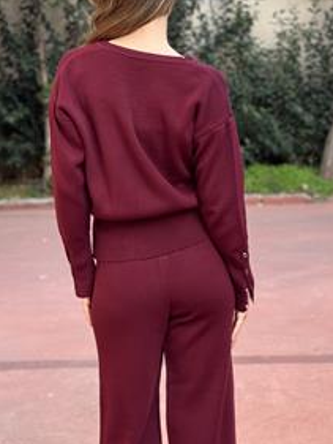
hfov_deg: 16.2
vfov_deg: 21.5
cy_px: 239
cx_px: 185
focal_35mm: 91
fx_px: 1166
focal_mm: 6.76
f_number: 1.78
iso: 64
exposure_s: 1/392
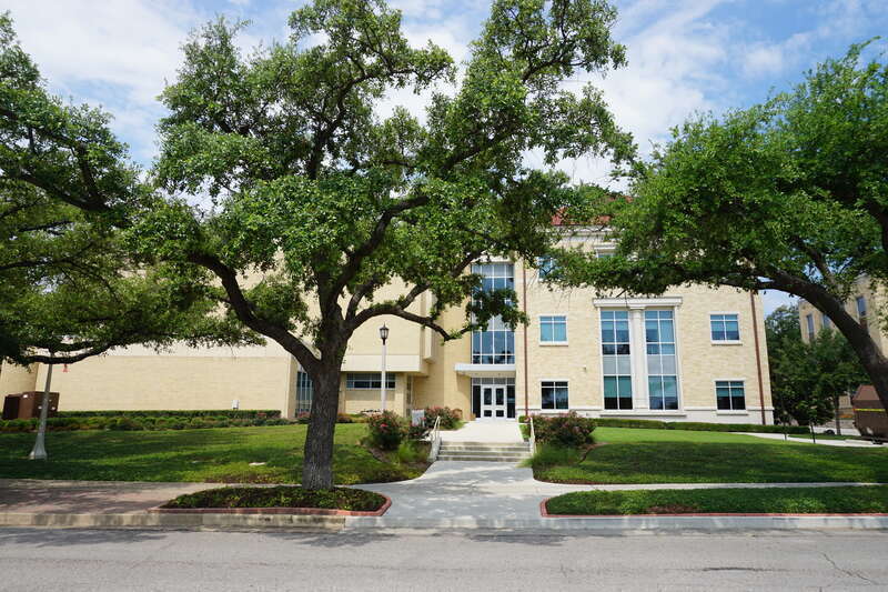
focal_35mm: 24
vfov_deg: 53.1
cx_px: 444
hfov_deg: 73.8
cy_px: 296
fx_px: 592
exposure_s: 1/125
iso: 100
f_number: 11
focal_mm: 16
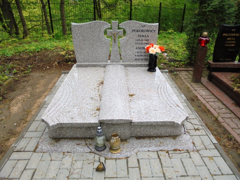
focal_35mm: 26
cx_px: 120
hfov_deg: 67.3
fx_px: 180
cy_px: 90
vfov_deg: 53.1
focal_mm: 4.6
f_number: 3.5
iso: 100
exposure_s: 1/160
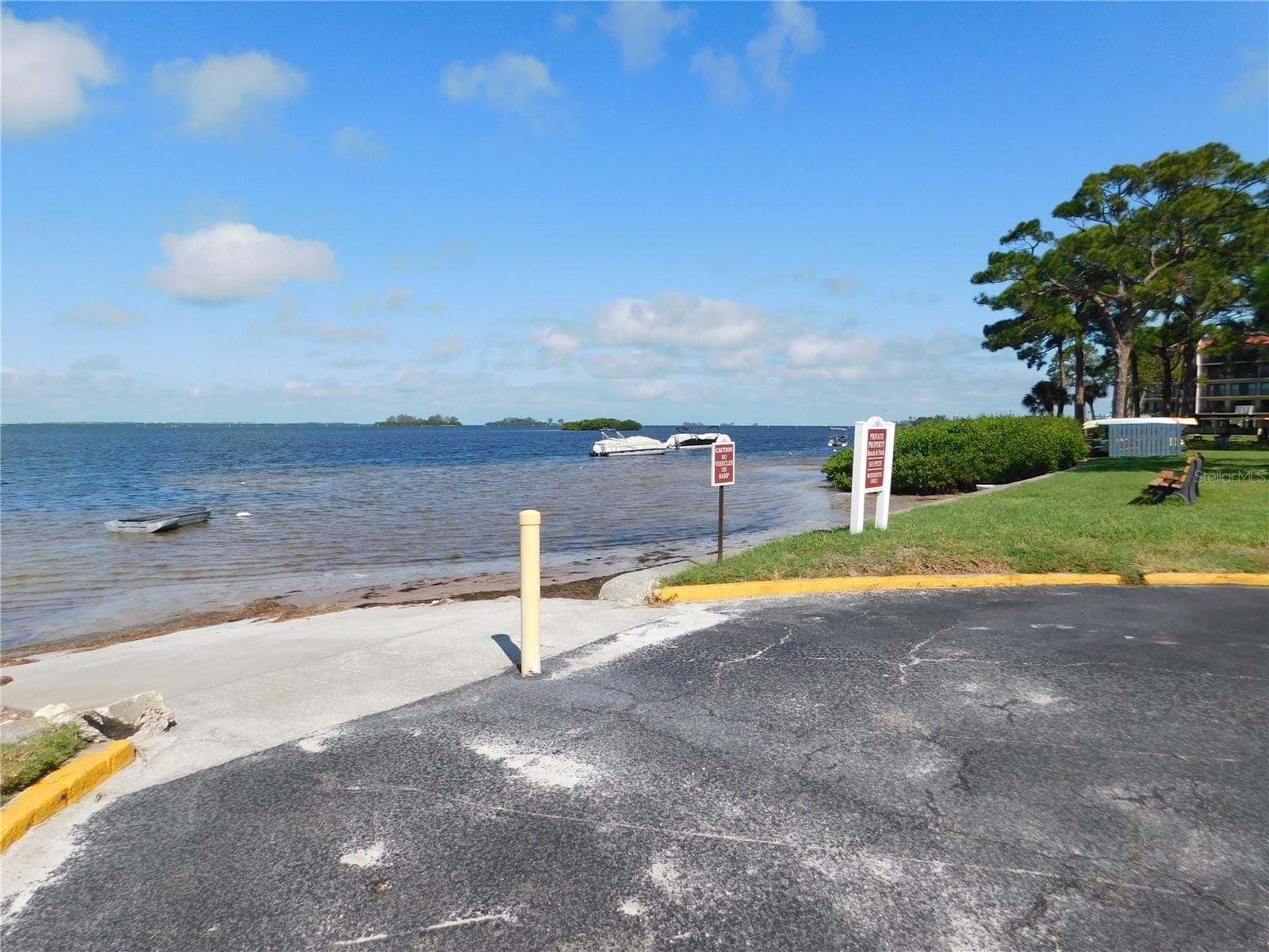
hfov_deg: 73.9
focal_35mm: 23
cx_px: 634
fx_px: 843
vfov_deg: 58.9
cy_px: 476
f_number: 6
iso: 125
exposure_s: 1/640
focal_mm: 4
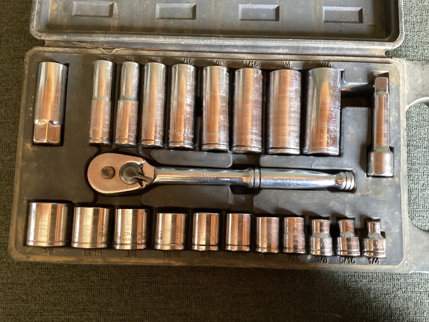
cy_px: 161
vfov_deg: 45.4
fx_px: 384
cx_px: 214
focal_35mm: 31
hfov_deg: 58.3
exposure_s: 1/50
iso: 320
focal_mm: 3.3
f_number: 2.4
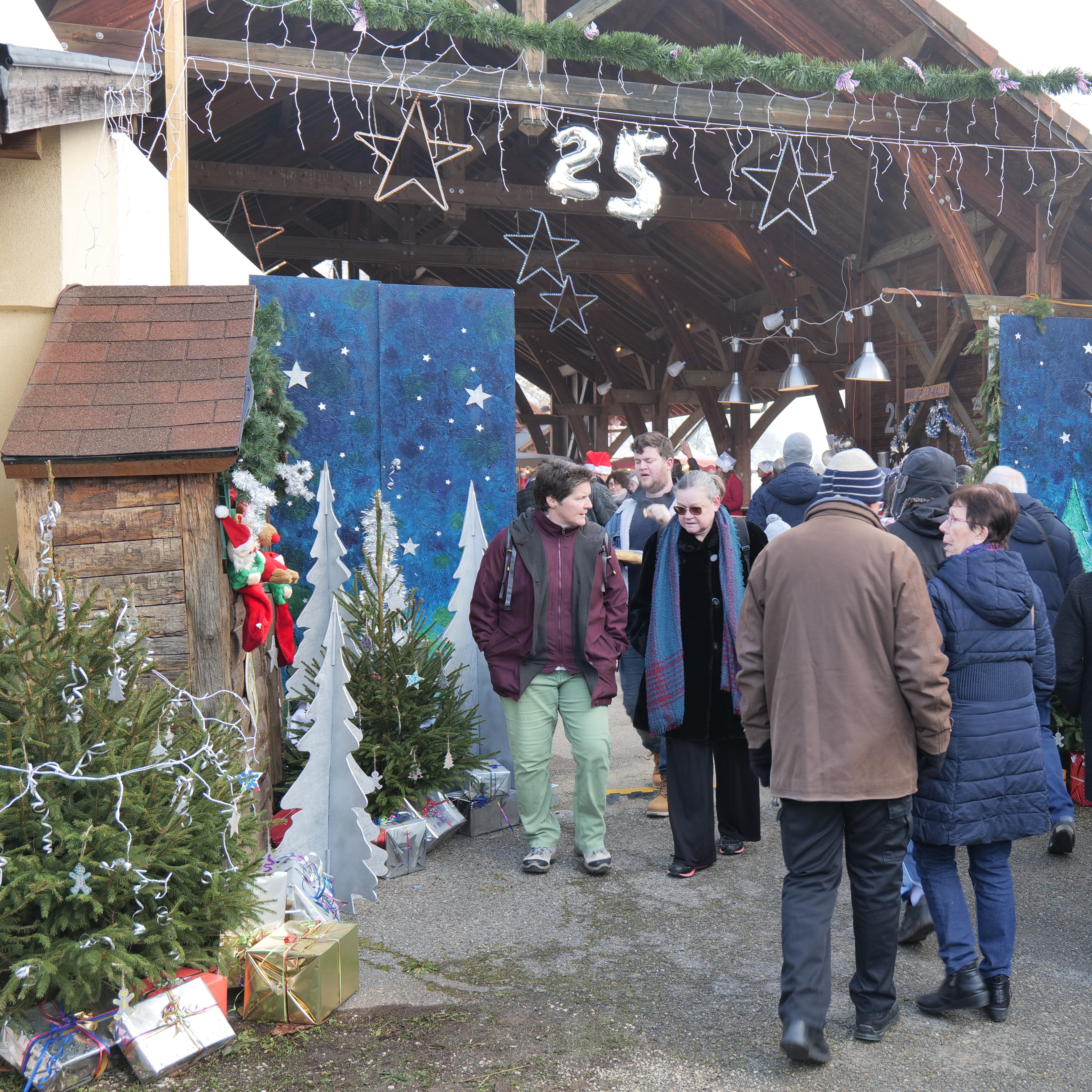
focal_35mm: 40
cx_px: 818
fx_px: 1428
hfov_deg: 40.7
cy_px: 544
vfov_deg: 41.9
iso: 125
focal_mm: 31
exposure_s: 1/60
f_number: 4.2
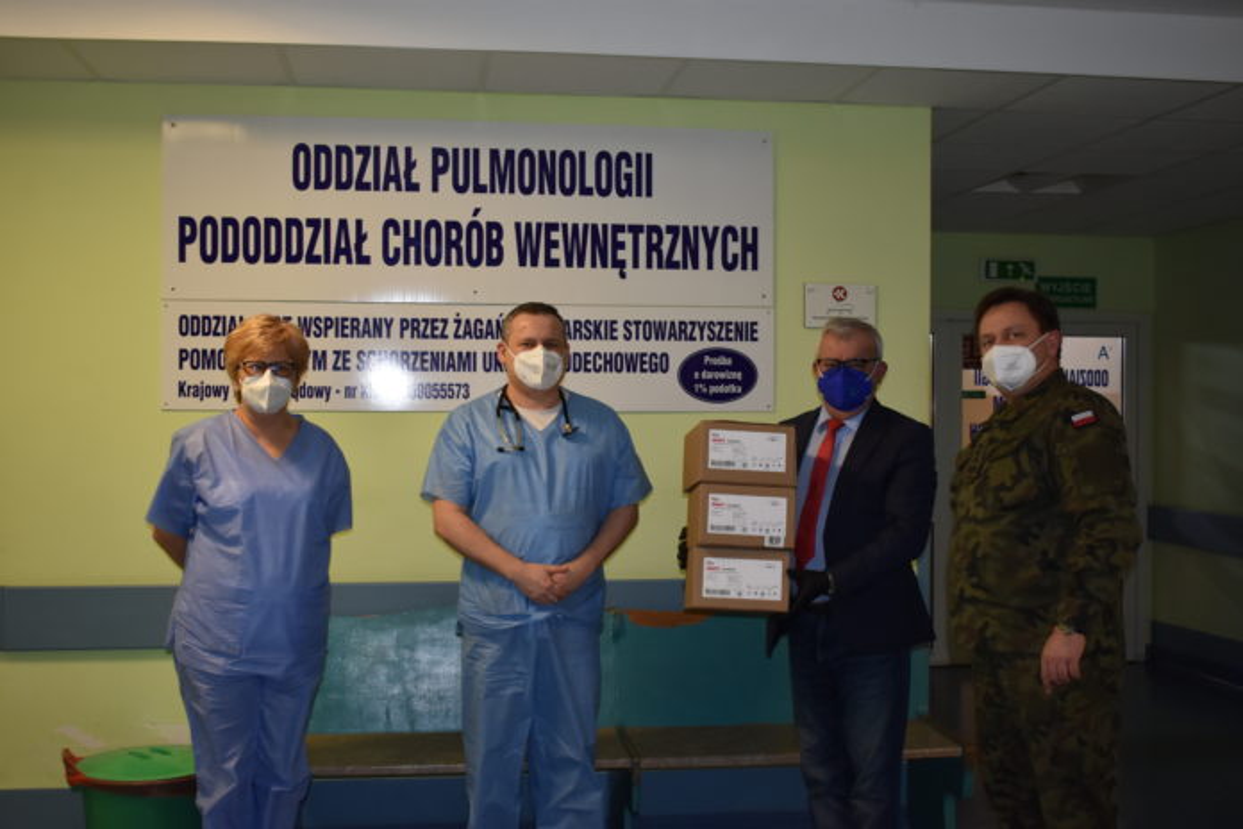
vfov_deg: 31.9
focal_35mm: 42
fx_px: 1450
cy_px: 414
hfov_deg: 46.4
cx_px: 622
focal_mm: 28
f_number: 4.2
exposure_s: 1/60
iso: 720
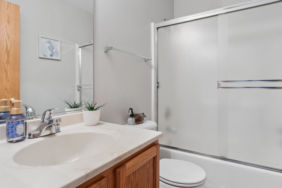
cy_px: 94
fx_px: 153
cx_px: 141
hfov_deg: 85.4
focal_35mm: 20
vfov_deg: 63.2
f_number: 8
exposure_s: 1/13
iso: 320
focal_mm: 13
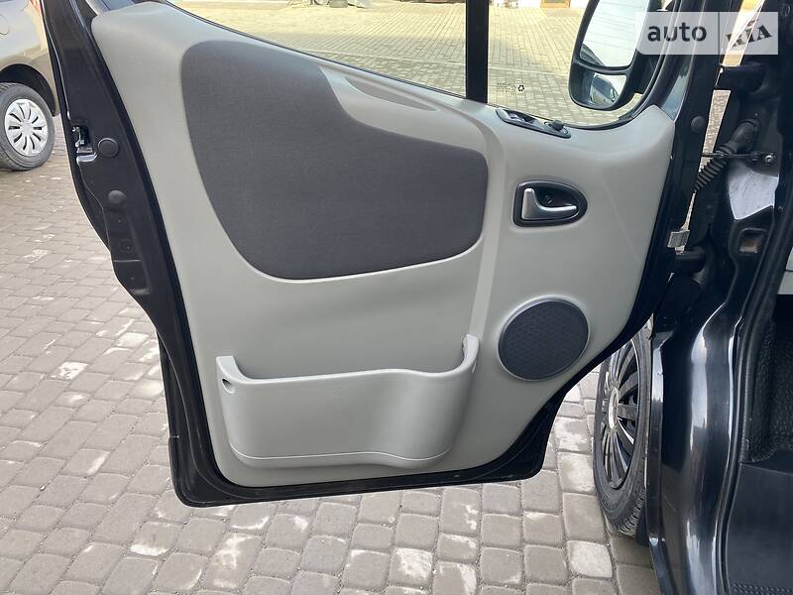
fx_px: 596
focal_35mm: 26
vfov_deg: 53.1
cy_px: 298
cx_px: 396
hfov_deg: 67.3
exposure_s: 1/126
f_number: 1.8
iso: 32
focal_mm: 4.2
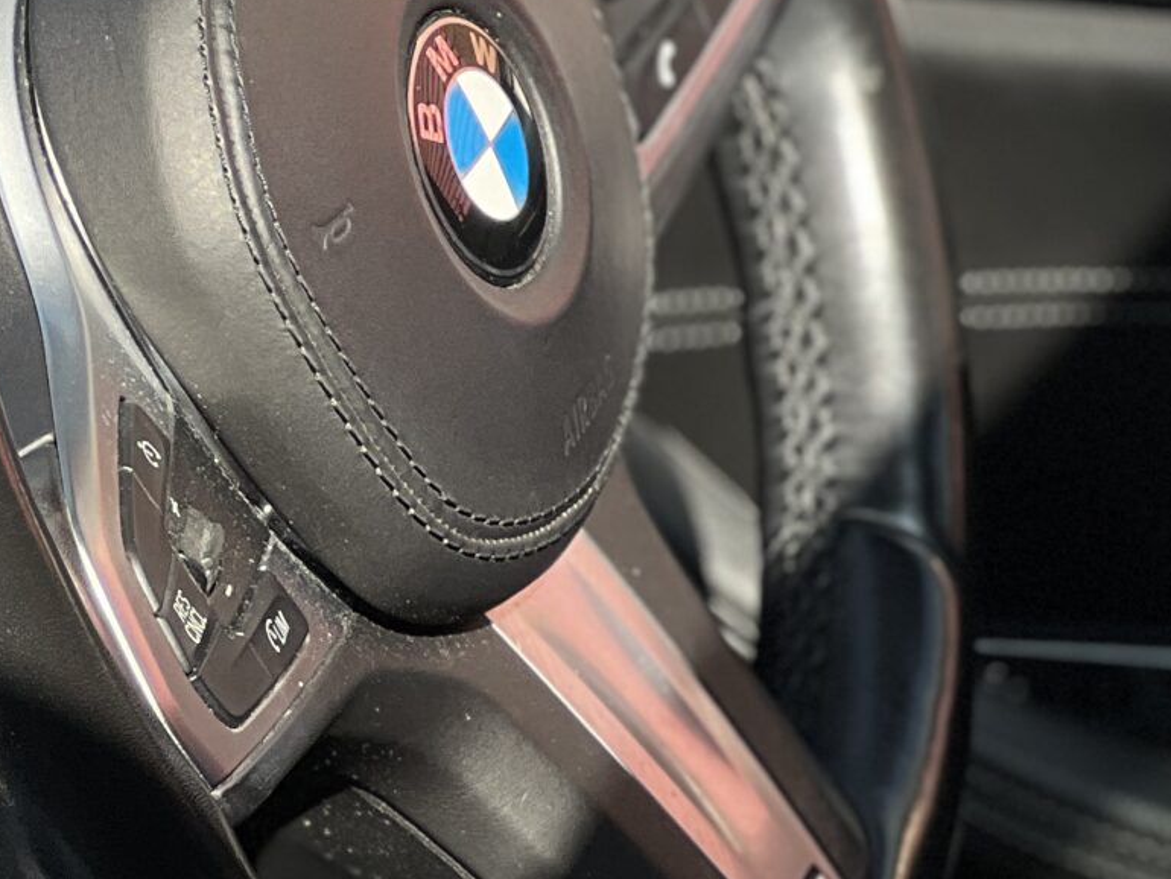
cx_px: -400
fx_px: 8663
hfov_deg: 7.6
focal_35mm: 256
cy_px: 149
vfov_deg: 5.8
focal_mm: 9
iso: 25
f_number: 2.8
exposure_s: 1/307
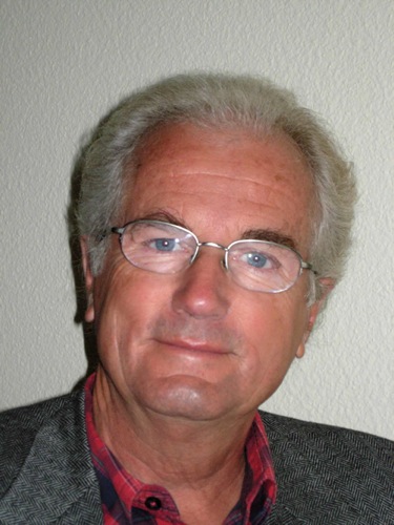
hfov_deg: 12.7
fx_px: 1776
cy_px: 262
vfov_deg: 16.8
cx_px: 197
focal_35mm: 117
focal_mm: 24.5
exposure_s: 1/362
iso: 200
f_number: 5.1
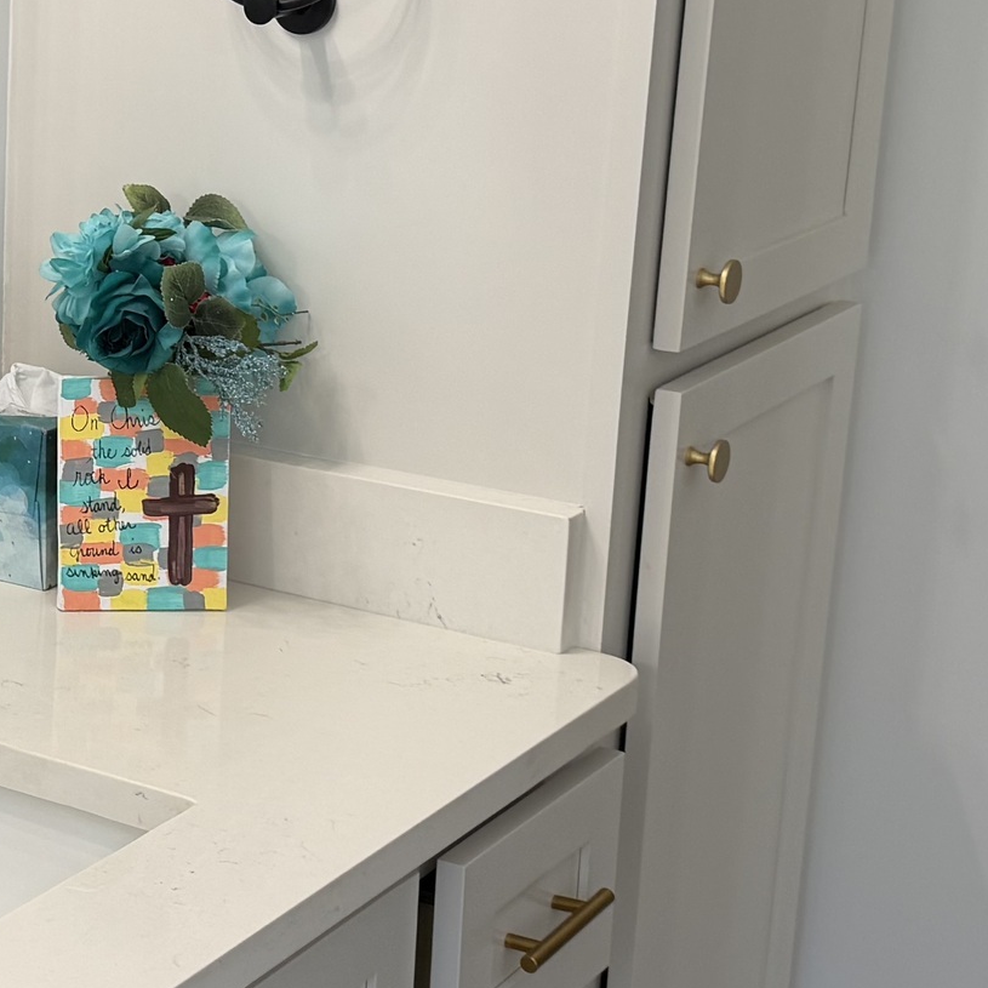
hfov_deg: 20.4
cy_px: 469
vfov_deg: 21.6
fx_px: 2583
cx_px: -154
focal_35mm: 80
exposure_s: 1/120
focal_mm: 6.76
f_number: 1.78
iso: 80
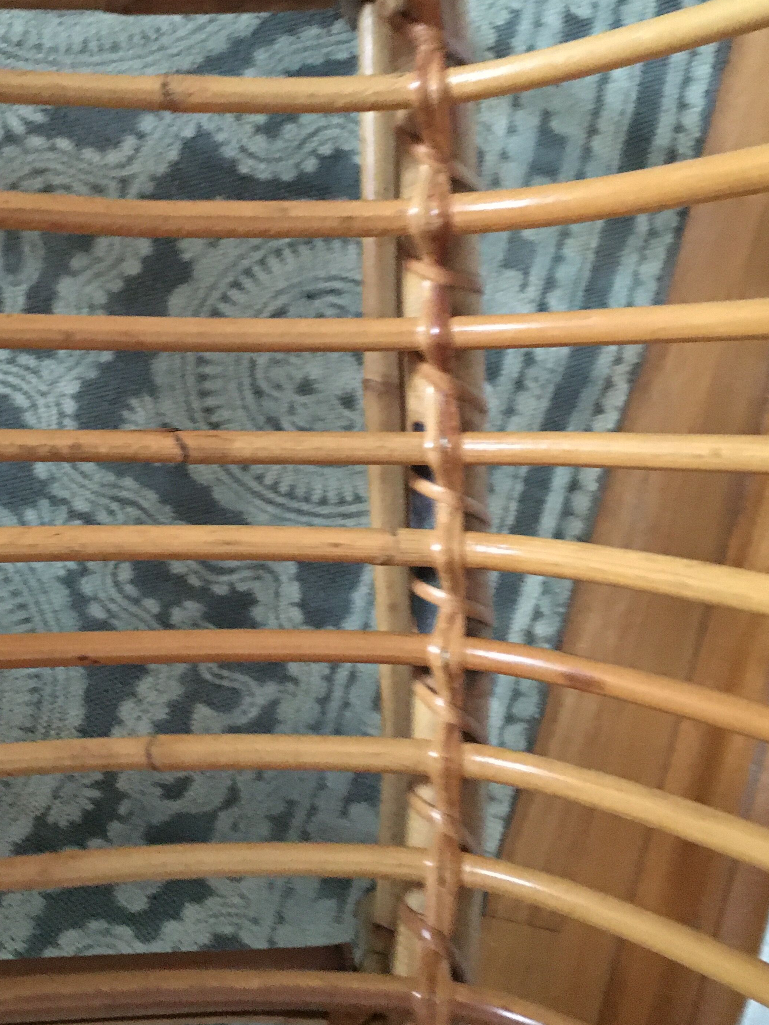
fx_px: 1244
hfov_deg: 34.1
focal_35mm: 42
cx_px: 282
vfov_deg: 44.7
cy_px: 434
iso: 400
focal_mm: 4.15
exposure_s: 1/17
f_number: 2.2
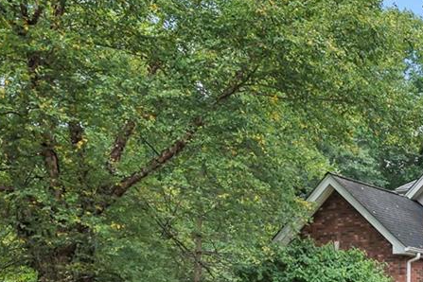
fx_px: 646
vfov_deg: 23.7
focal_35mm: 55
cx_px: 565
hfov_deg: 28.8
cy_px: 272
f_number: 4.5
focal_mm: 12
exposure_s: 1/200
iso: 100
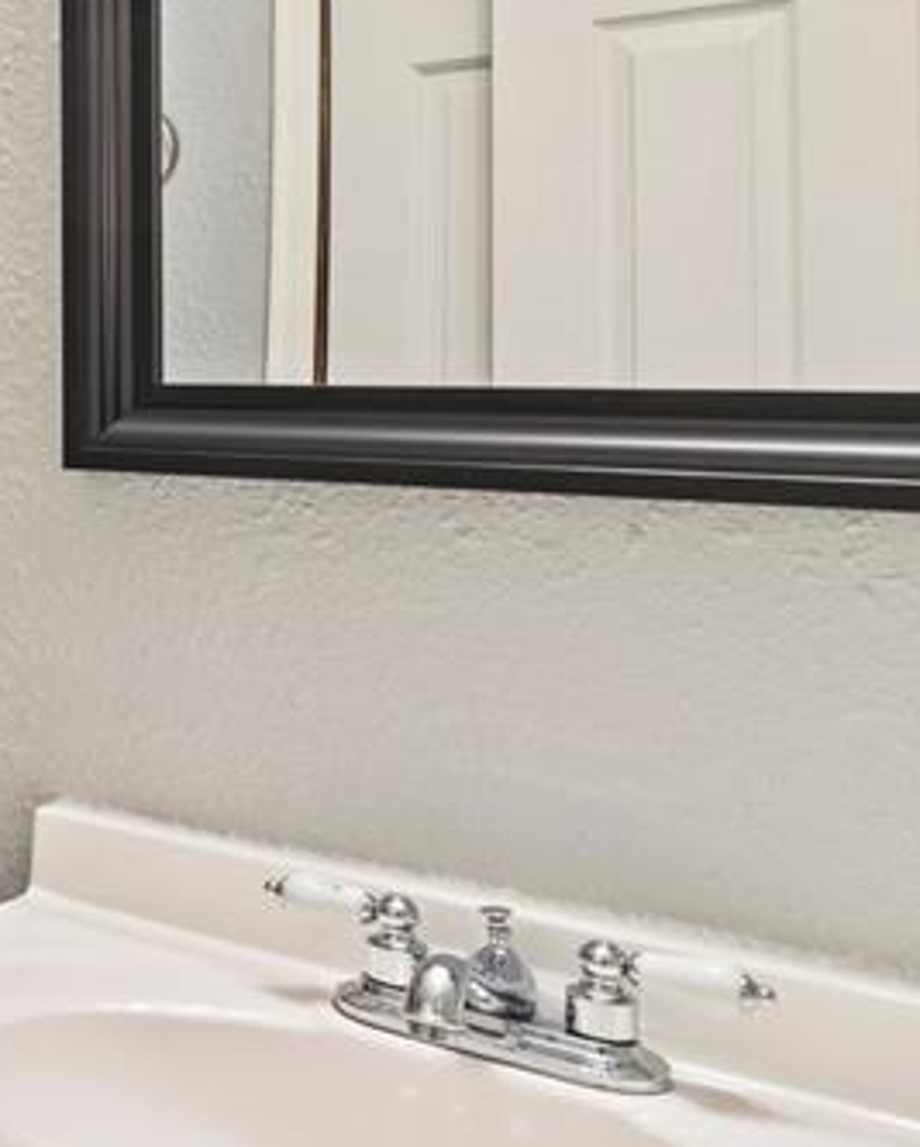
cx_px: -593
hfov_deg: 22.7
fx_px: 1665
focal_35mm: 49
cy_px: 379
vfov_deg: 37.6
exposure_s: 1/10
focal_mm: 17
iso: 400
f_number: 8
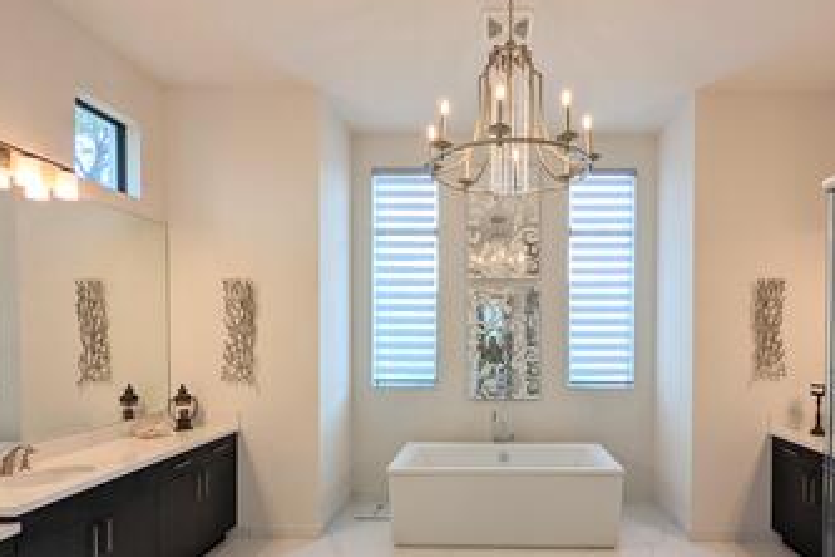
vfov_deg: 61.4
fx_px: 464
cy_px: 336
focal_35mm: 20
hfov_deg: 83.1
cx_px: 494
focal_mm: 2.35
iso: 45
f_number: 2.2
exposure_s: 1/120
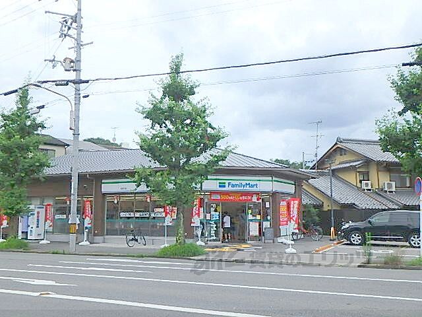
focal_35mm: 36
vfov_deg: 39.7
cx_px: 211
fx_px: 439
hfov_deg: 51.4
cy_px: 158
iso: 125
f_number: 5
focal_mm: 6.4
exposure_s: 1/800
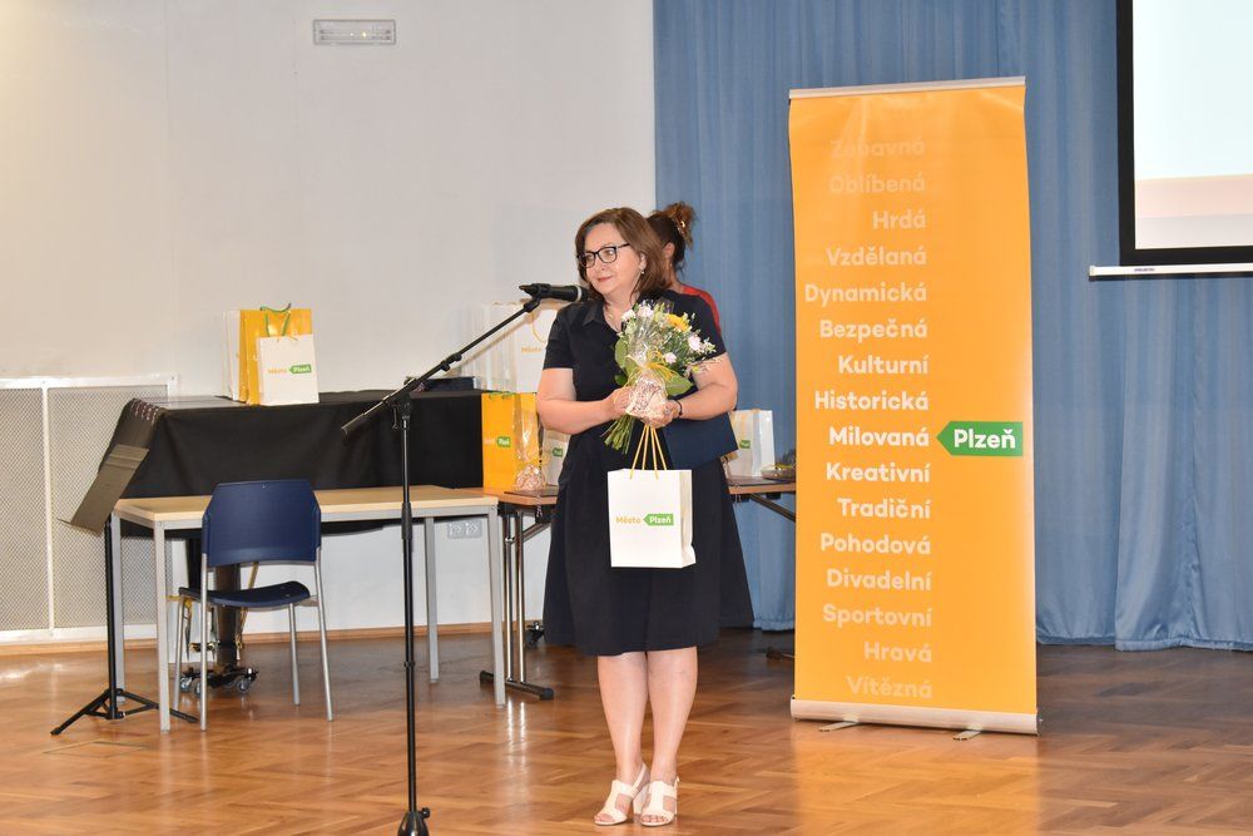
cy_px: 418
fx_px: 2872
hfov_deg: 24.6
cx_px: 626
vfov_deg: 16.6
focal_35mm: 82
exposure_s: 1/100
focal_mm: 55
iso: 1100
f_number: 5.6
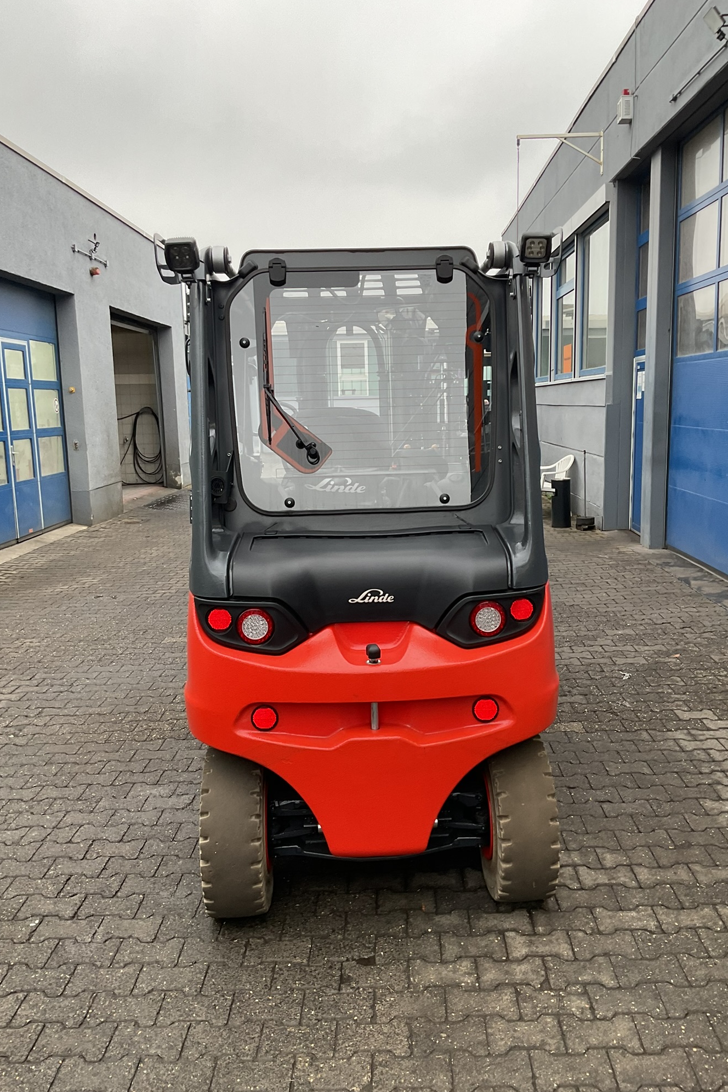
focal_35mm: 31
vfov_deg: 60.3
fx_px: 941
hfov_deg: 42.3
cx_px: 388
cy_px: 553
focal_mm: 3
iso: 50
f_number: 1.8
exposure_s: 1/120
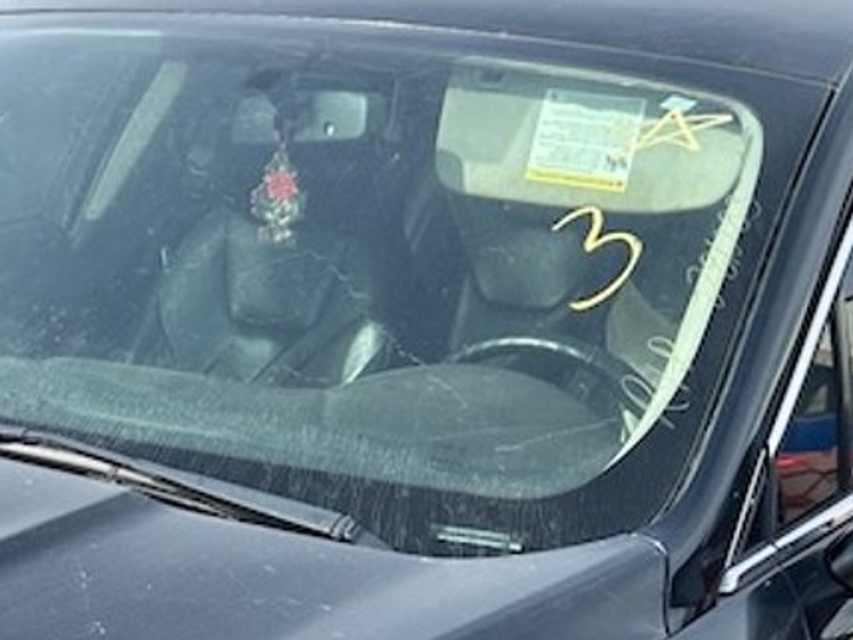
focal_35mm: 92
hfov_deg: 20.8
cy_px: 880
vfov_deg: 15.2
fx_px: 2267
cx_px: 61
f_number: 1.5
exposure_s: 1/1621
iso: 50
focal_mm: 5.7
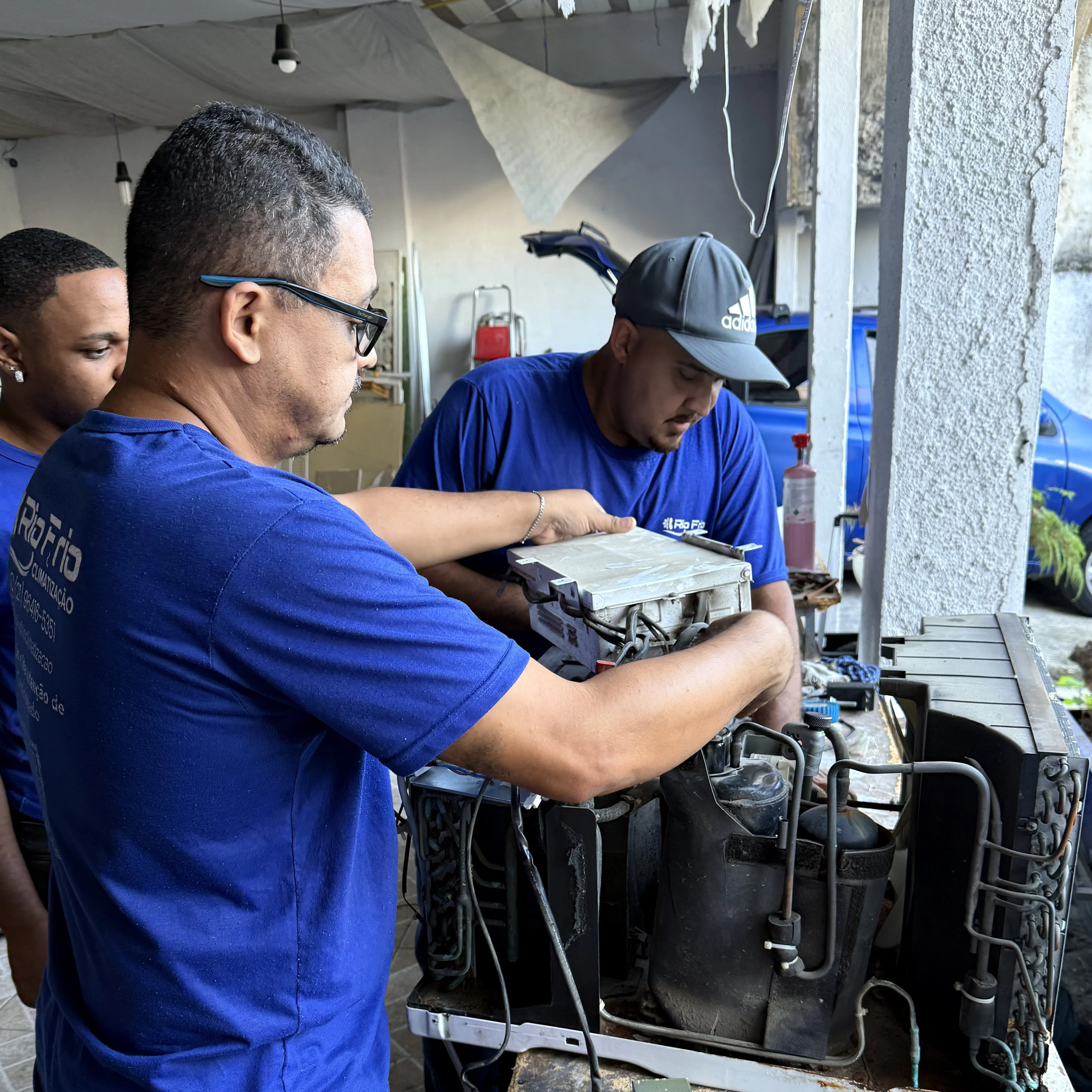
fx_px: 1142
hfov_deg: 51.0
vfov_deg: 50.6
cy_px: 686
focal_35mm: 32
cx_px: 501
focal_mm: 6.8
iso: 200
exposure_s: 1/97
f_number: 1.8
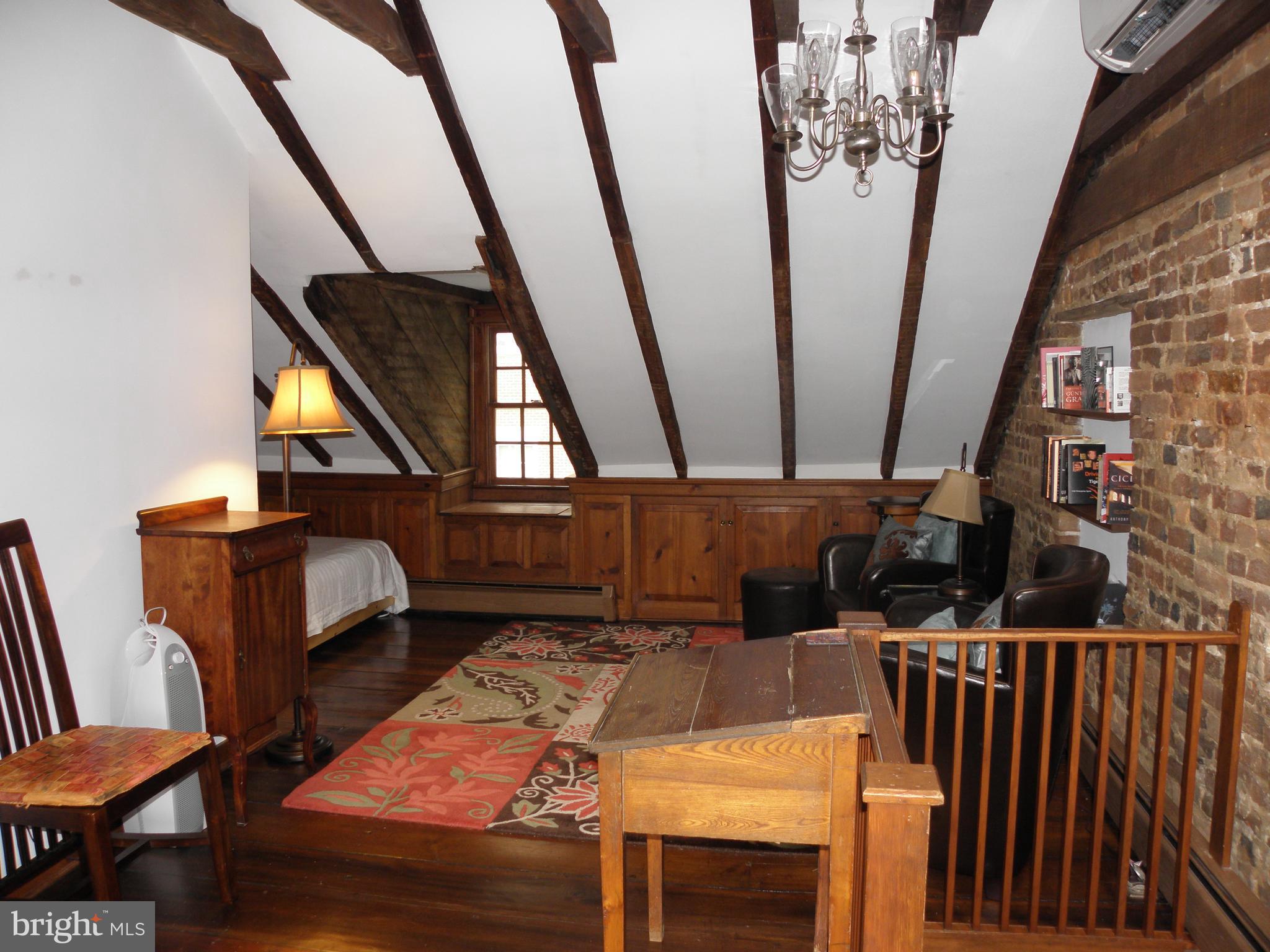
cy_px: 476
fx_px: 954
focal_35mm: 26
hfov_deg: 67.3
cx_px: 635
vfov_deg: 53.1
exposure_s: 1/30
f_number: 2.8
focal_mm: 4.6
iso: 100
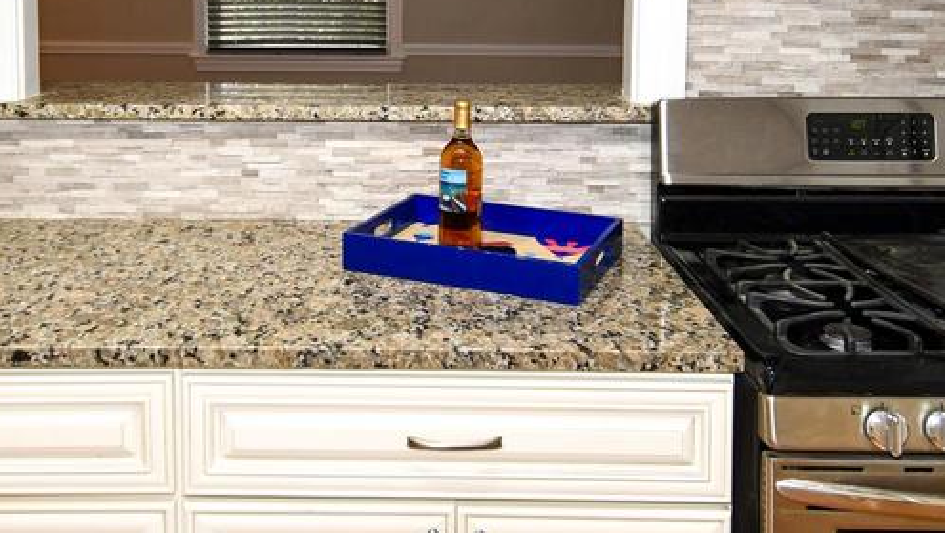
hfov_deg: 51.0
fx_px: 978
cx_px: 349
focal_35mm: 39
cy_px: 196
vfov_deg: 30.3
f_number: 4
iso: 360
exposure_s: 1/60
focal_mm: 12
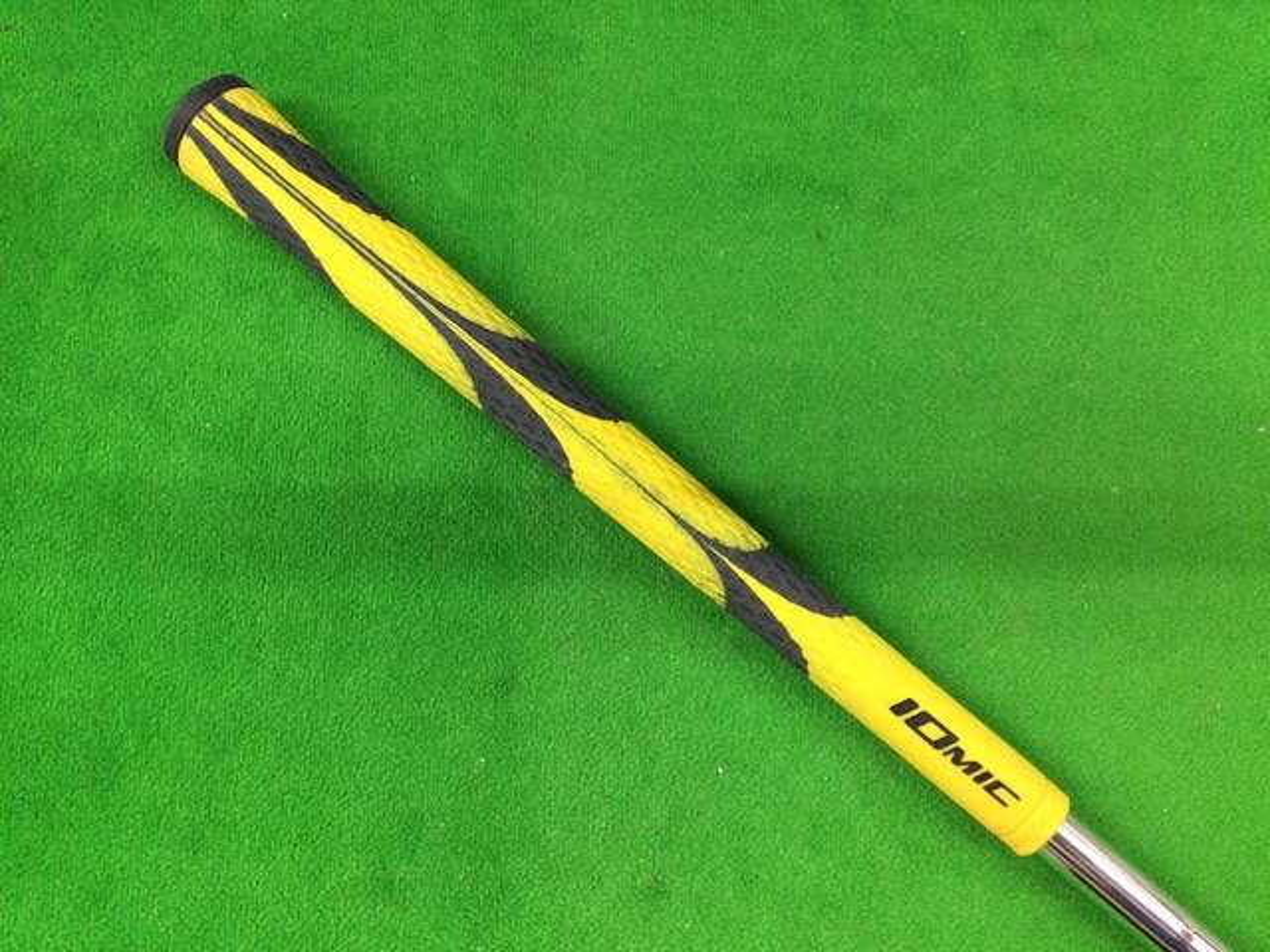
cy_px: 476
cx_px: 635
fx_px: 1137
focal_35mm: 31
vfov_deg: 45.4
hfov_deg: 58.4
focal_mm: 3.3
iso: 125
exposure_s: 1/30
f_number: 2.4
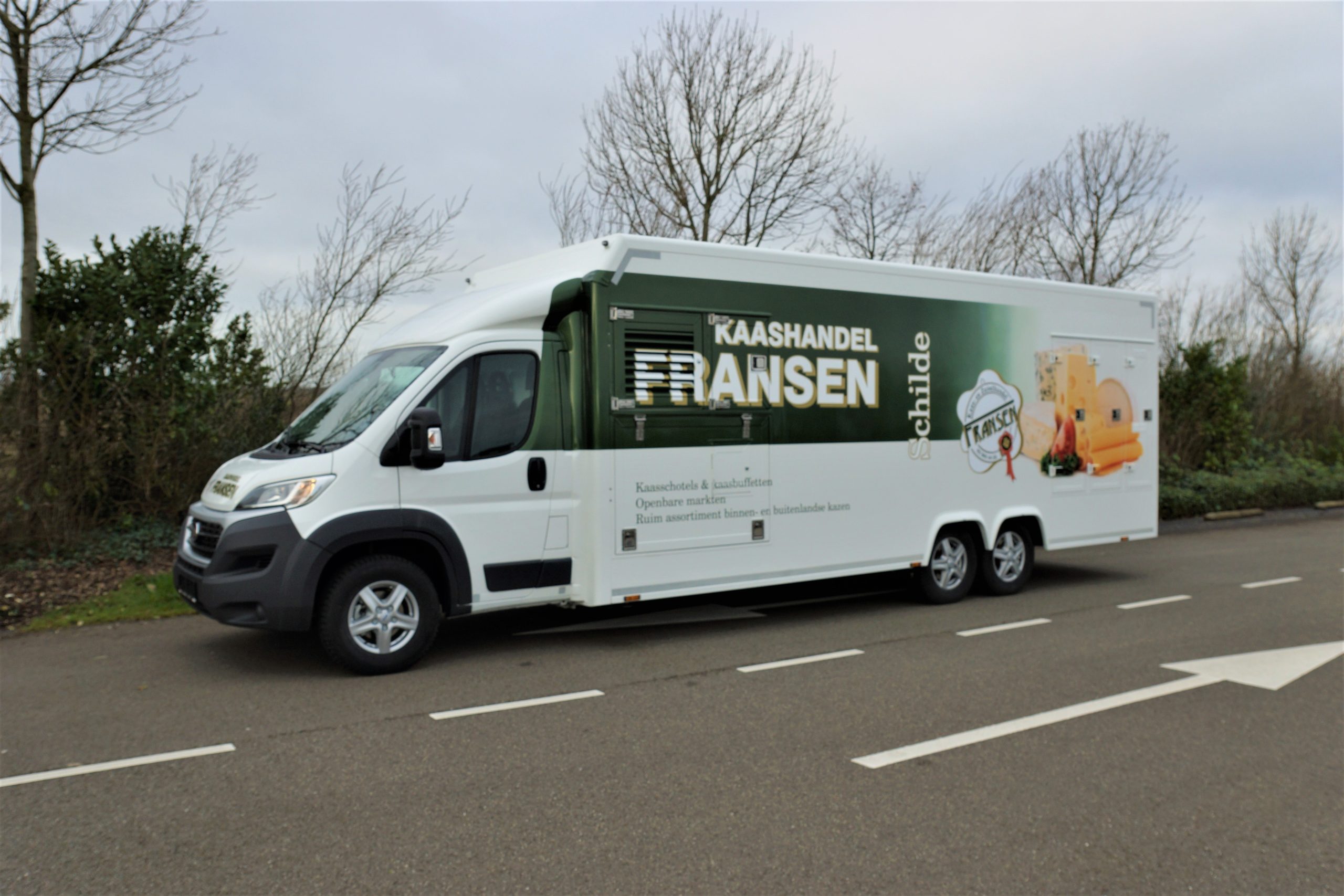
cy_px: 448
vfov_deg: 43.6
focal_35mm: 30
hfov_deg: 61.9
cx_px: 672
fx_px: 1120
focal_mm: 20
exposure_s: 1/200
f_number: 4.5
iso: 100
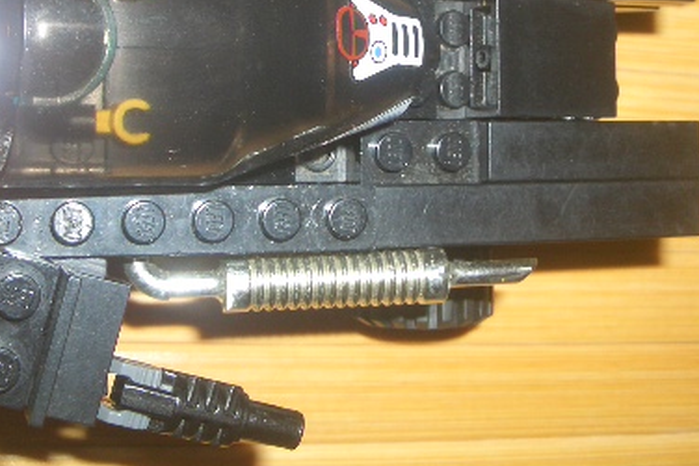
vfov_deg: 21.5
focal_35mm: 62
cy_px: 67
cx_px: 320
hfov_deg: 32.4
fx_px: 1204
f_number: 4.3
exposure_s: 1/60
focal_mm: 5.8
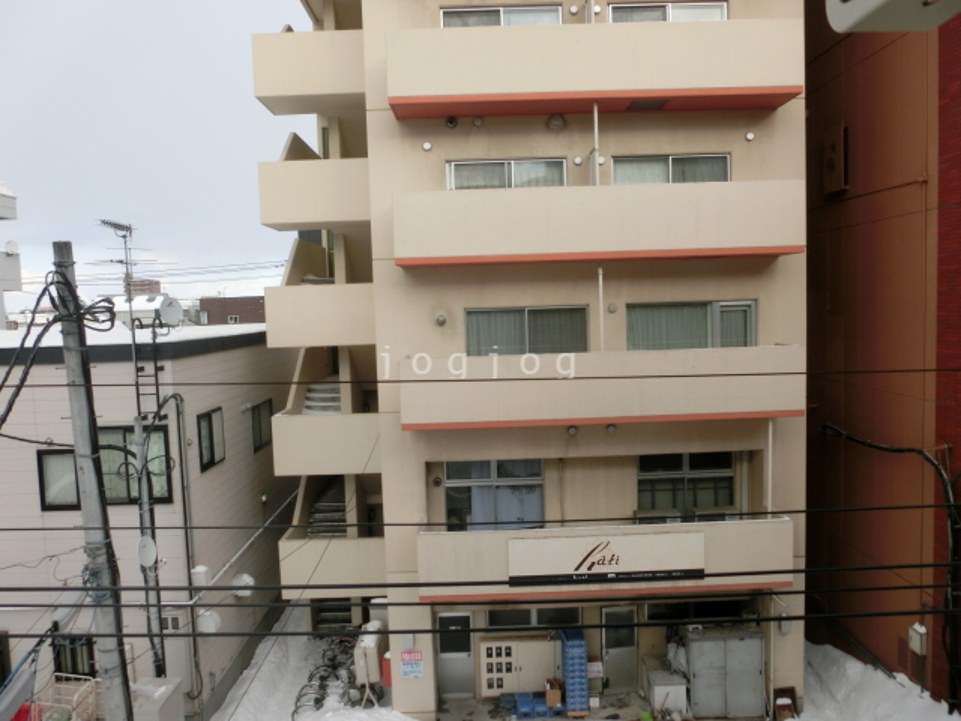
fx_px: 666
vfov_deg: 56.8
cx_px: 480
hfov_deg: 71.6
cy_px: 360
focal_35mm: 24
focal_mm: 4.24
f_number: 3
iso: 80
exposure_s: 1/320
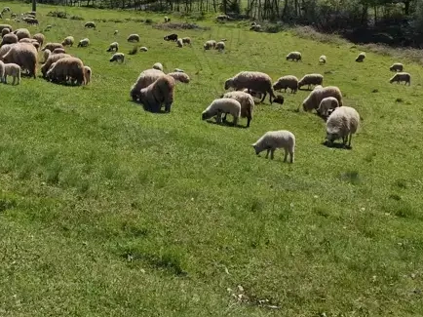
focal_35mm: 53
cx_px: 105
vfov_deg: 27.0
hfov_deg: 35.4
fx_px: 647
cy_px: 68
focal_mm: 6.4
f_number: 1.8
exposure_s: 1/2809
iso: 50
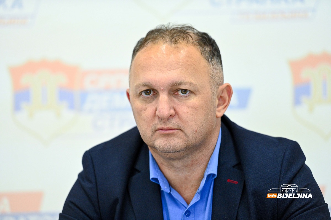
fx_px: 1745
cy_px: 110
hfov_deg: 10.8
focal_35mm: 190
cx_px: 166
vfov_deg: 7.2
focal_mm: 190
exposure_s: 1/320
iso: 2500
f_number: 2.8
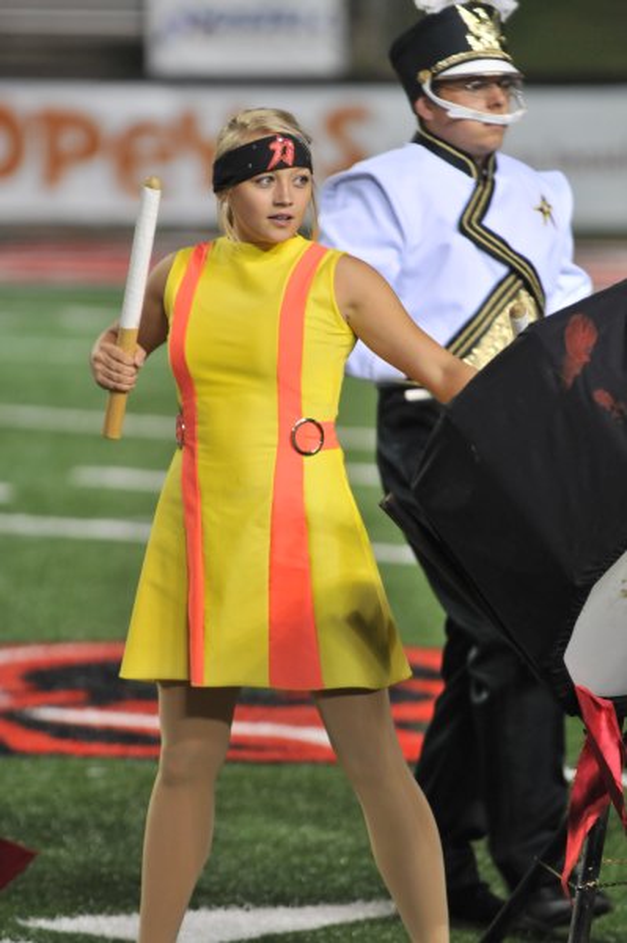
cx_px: 314
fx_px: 7850
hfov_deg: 4.6
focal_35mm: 300
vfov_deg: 6.9
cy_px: 472
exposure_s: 1/250
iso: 800
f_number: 2.8
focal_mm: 200
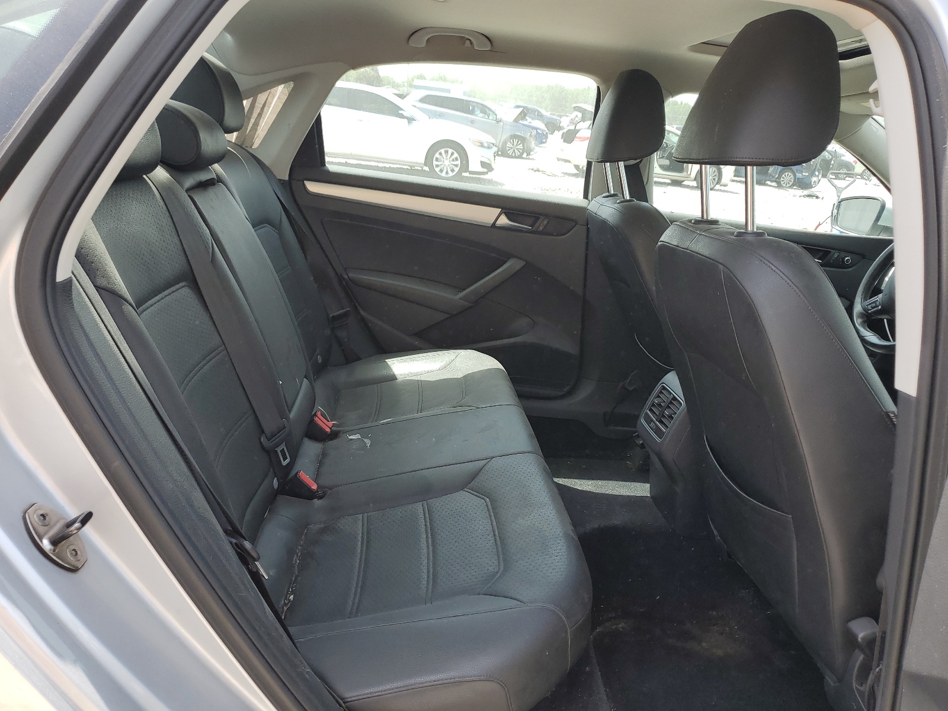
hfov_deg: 67.3
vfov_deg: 53.1
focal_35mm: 26
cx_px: 474
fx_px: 712
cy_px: 356
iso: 50
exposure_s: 1/476
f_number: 1.5
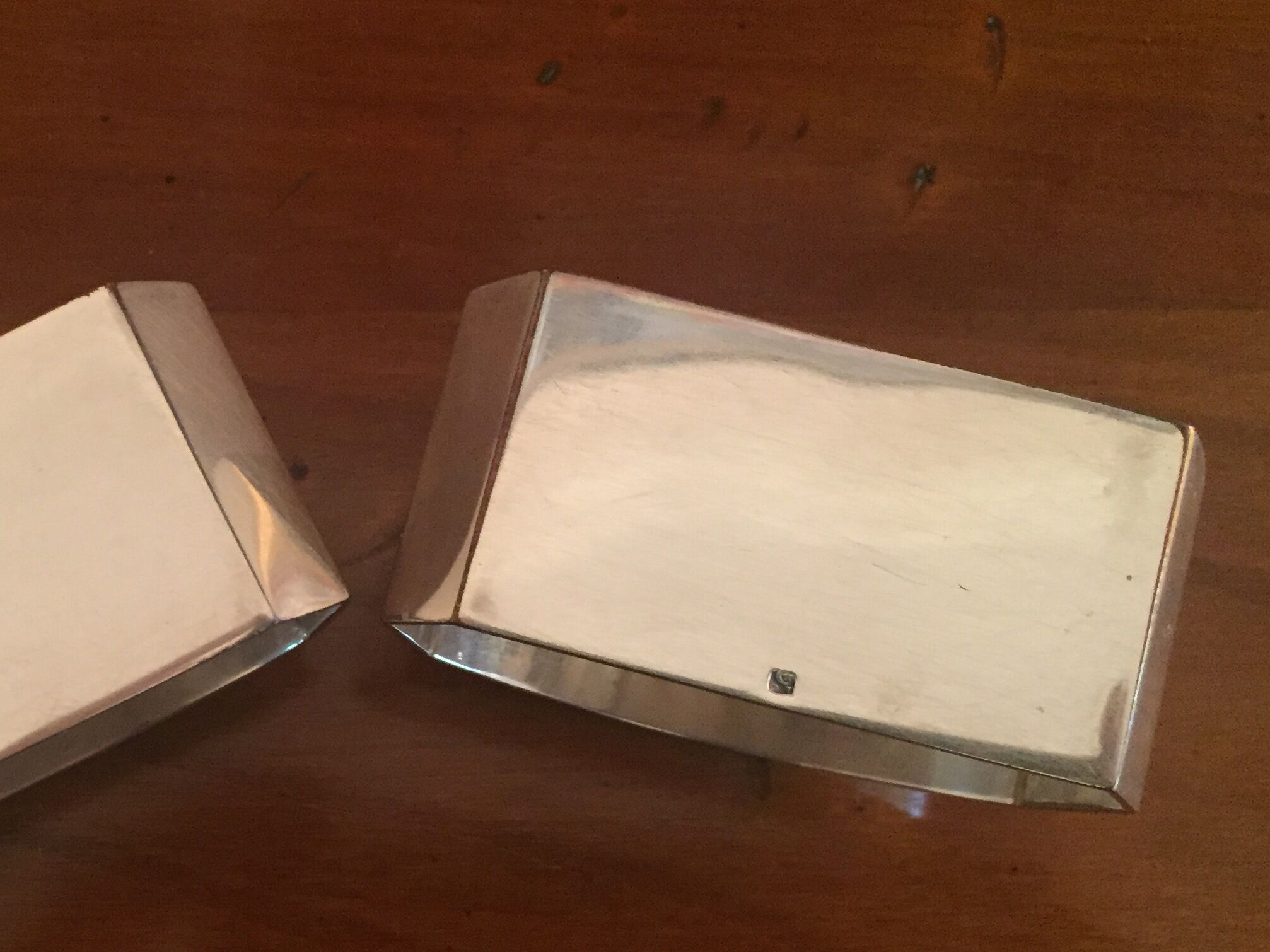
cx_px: 344
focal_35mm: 47
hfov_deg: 39.5
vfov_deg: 30.7
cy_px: 625
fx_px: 1724
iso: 250
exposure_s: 1/25
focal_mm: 4.15
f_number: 2.2
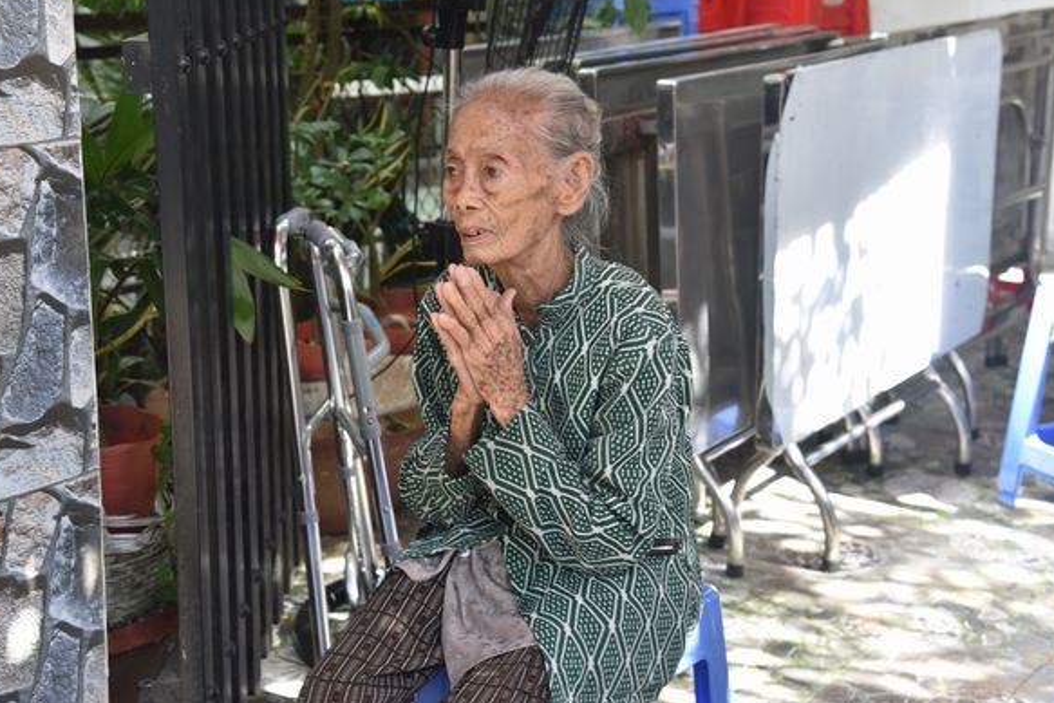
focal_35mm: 58
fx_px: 1698
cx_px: 504
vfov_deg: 23.4
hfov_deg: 34.5
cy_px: 314
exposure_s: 1/80
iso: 400
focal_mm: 52
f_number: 4.5
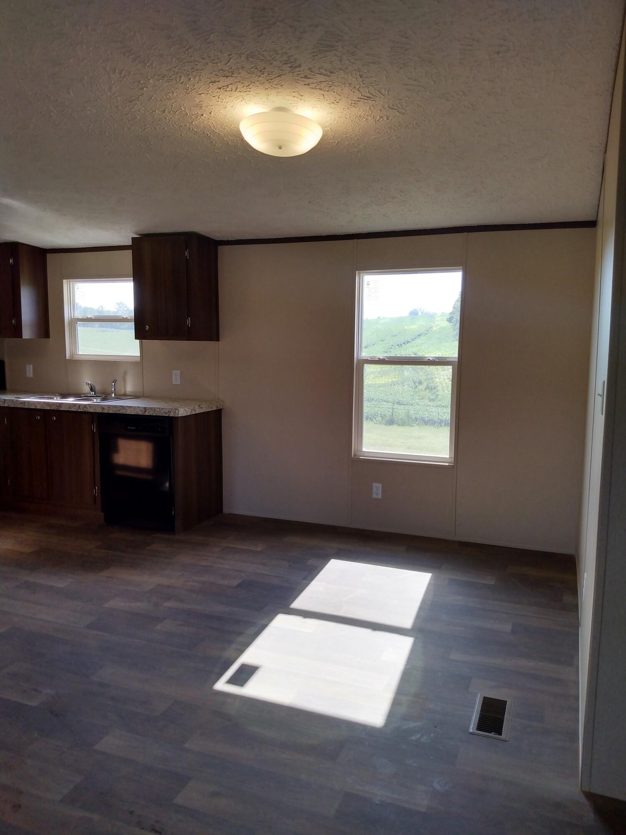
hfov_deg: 66.0
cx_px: 313
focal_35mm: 20
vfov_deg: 81.7
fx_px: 482
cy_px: 418
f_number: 2
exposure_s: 1/262
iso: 100
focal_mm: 3.54
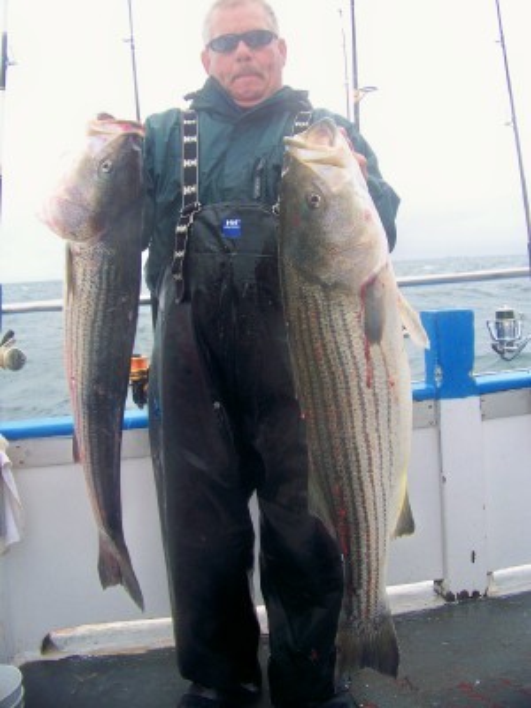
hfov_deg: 39.7
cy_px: 354
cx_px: 266
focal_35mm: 36
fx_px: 736
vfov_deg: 51.4
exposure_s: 1/400
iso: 64
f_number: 2.8
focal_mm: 5.85
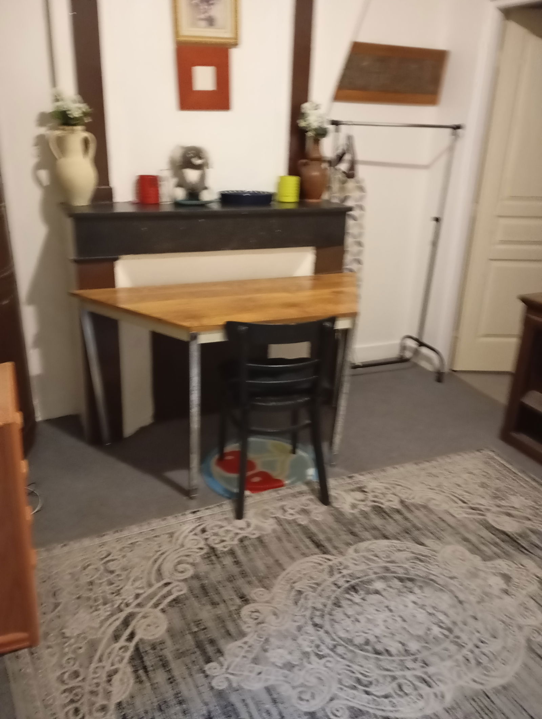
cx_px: 271
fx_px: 583
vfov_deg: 63.4
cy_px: 360
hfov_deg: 49.9
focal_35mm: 28
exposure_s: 1/16.7
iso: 3801
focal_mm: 4.27
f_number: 1.8
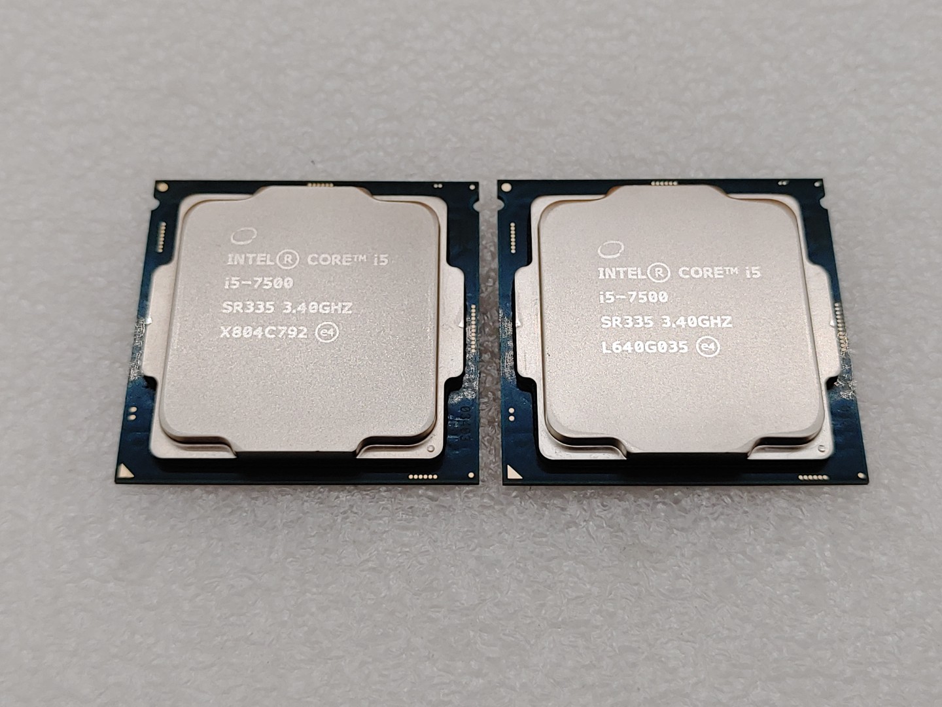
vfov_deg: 31.5
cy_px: 354
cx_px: 471
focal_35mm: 46
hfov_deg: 41.2
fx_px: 1252
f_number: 1.8
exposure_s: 1/233
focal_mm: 4.36
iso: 50
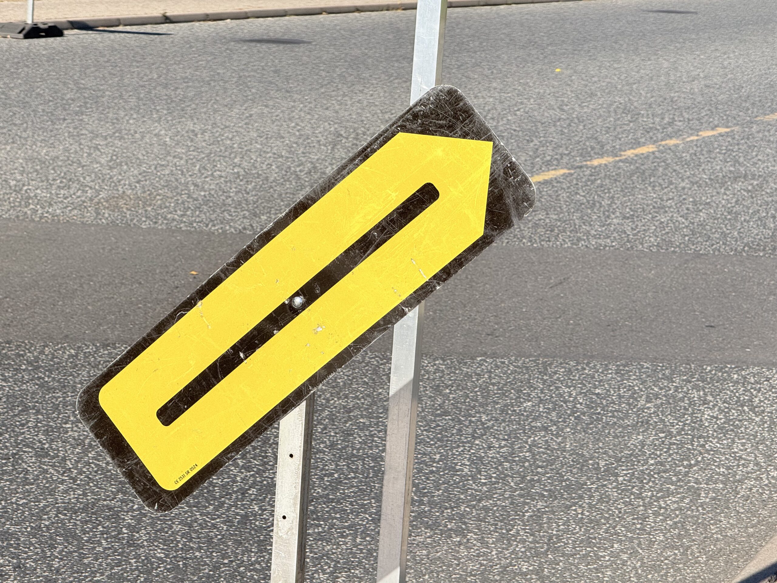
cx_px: 388
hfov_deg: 16.4
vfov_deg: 12.3
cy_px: 292
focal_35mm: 120
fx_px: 2694
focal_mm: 15.66
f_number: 2.8
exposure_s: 1/1689
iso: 50
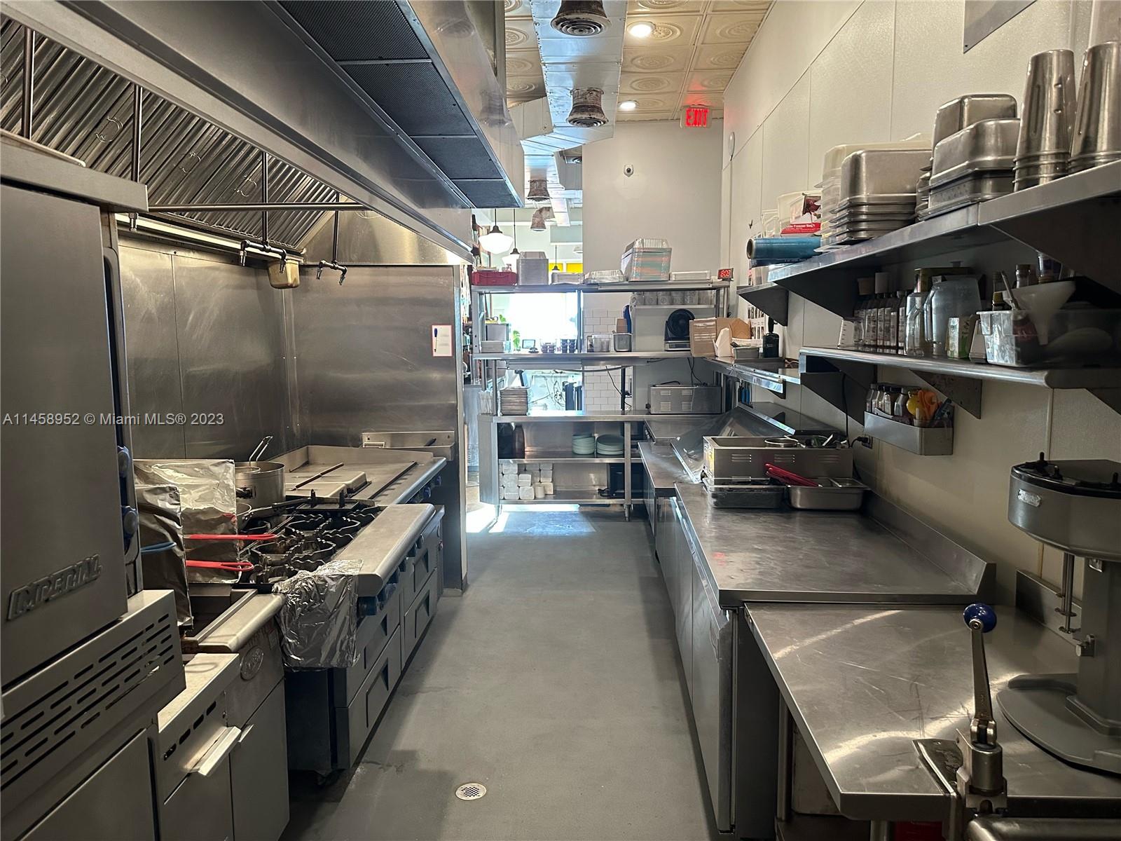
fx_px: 777
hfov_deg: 71.6
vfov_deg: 56.8
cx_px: 560
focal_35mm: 24
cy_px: 420
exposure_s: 1/60
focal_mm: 6.86
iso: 400
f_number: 1.78
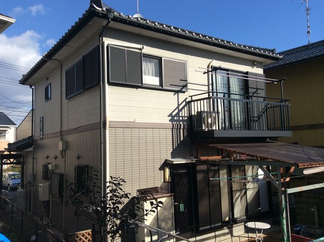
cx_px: 162
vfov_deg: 42.8
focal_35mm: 33
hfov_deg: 55.4
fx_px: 308
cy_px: 121
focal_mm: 3.3
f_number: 2.4
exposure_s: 1/1506
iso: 32
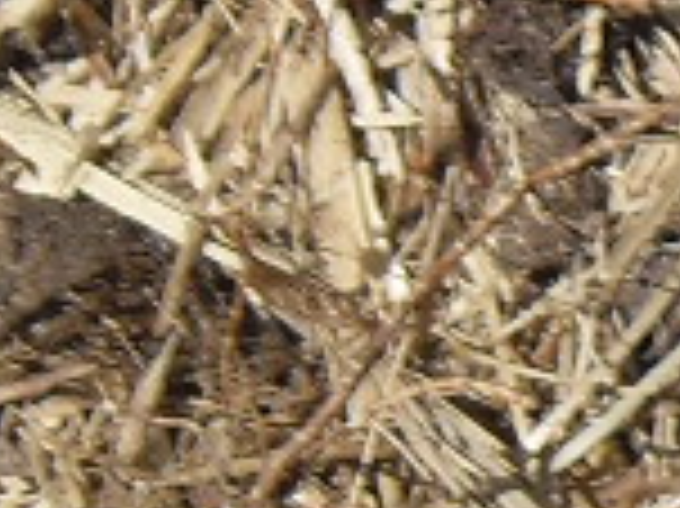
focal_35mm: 251
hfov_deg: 7.7
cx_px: 1202
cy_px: 283
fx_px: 4927
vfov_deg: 5.9
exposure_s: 1/125
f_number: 8.9
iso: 80
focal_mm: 6.3
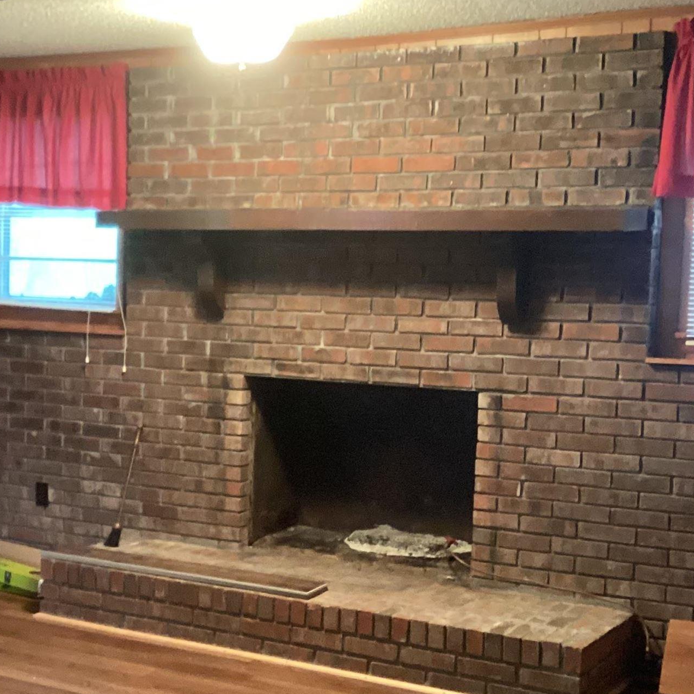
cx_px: 82
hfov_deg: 25.4
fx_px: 1497
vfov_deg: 26.0
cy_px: 422
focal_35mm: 66
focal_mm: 3.3
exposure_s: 1/30
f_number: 2.4
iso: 640
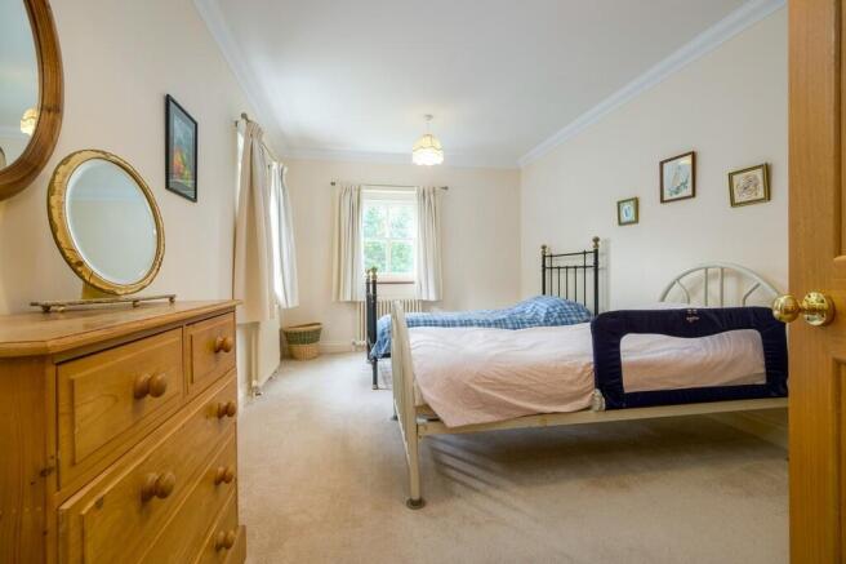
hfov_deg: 100.4
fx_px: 352
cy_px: 282
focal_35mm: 15
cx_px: 423
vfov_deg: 77.3
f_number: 7.1
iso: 160
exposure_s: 1/4
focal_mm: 10.3
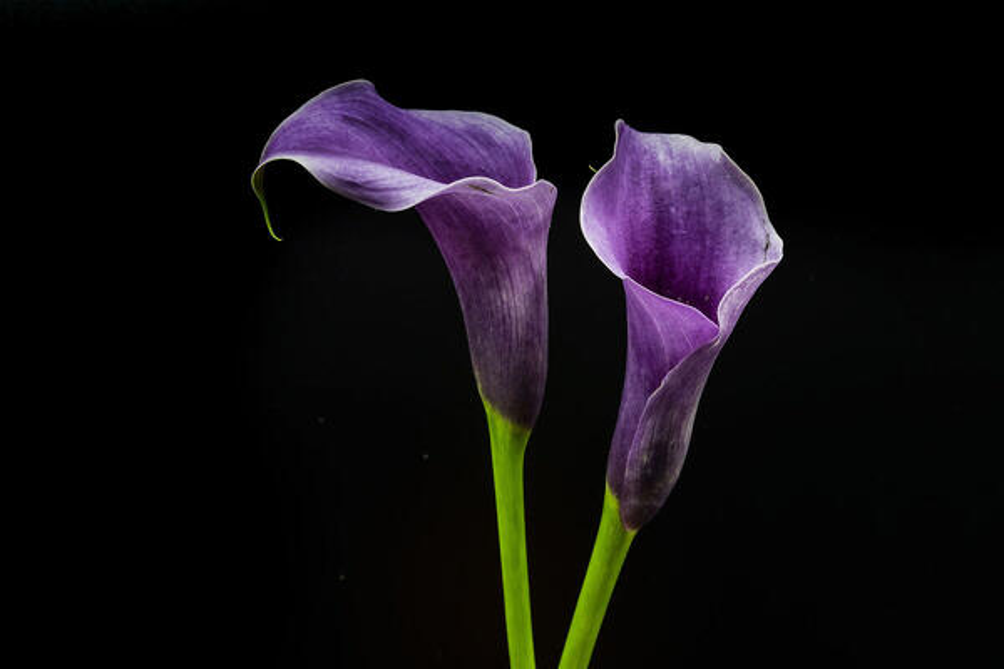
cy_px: 334
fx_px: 2928
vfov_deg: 13.0
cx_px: 502
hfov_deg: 19.5
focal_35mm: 105
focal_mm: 105
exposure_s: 2
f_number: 20
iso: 64
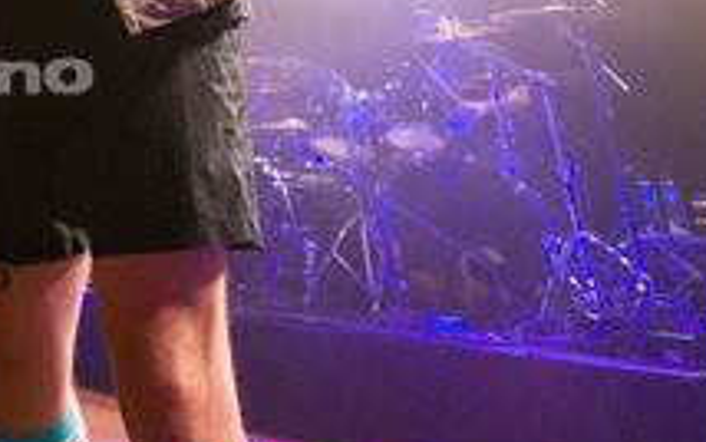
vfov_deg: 22.6
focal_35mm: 48
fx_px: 924
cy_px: -196
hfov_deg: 35.8
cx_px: -66
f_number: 4
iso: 3200
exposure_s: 1/500
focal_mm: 14
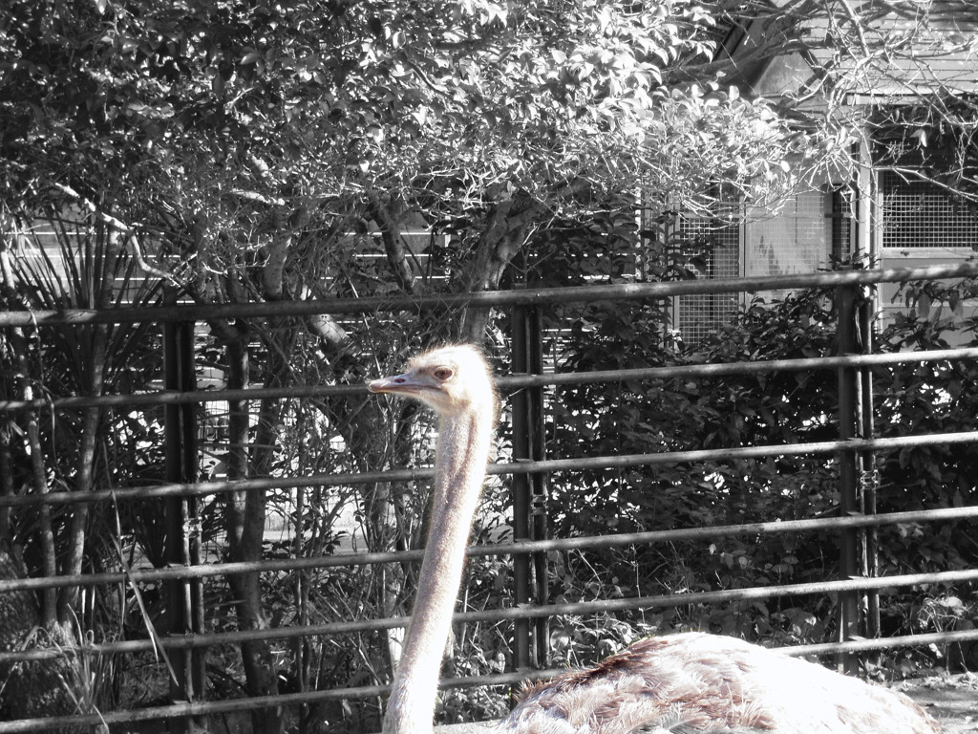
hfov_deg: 17.6
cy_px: 367
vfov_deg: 13.2
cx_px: 489
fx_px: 3164
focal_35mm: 112
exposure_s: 1/100
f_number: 5.8
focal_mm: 20
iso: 250
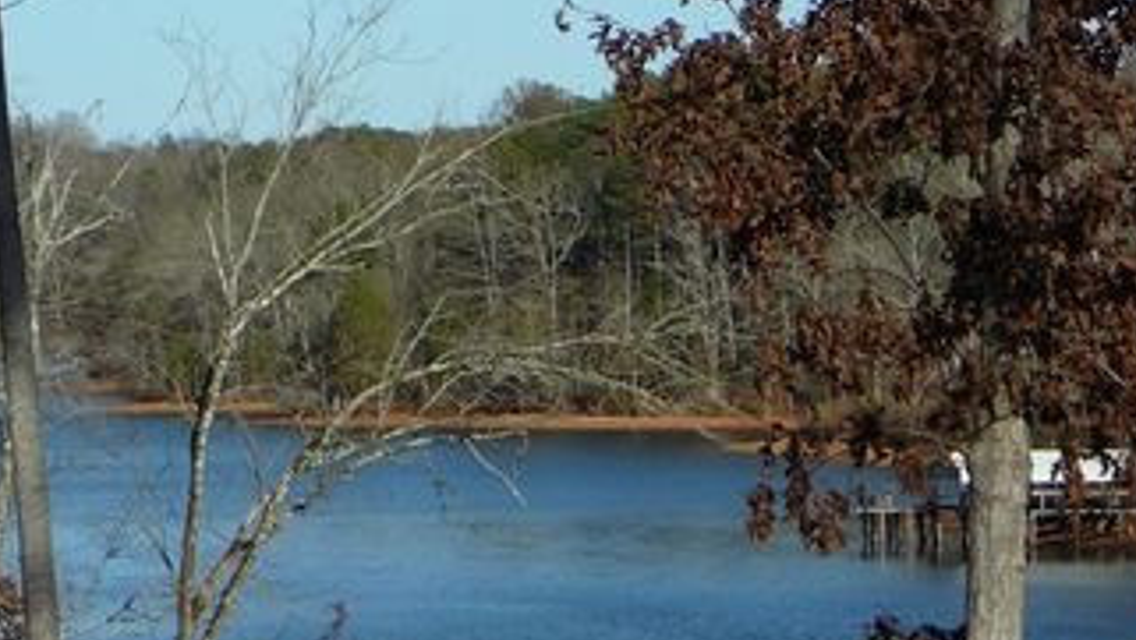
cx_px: 595
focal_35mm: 273
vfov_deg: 4.5
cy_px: 140
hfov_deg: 7.9
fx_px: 8228
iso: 80
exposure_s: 1/1000
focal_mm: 23.9
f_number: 4
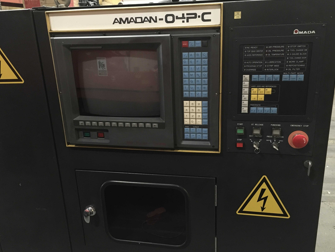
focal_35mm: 31
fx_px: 300
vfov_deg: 45.4
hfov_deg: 58.3
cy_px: 129
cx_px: 174
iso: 400
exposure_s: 1/15
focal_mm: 4.15
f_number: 2.2
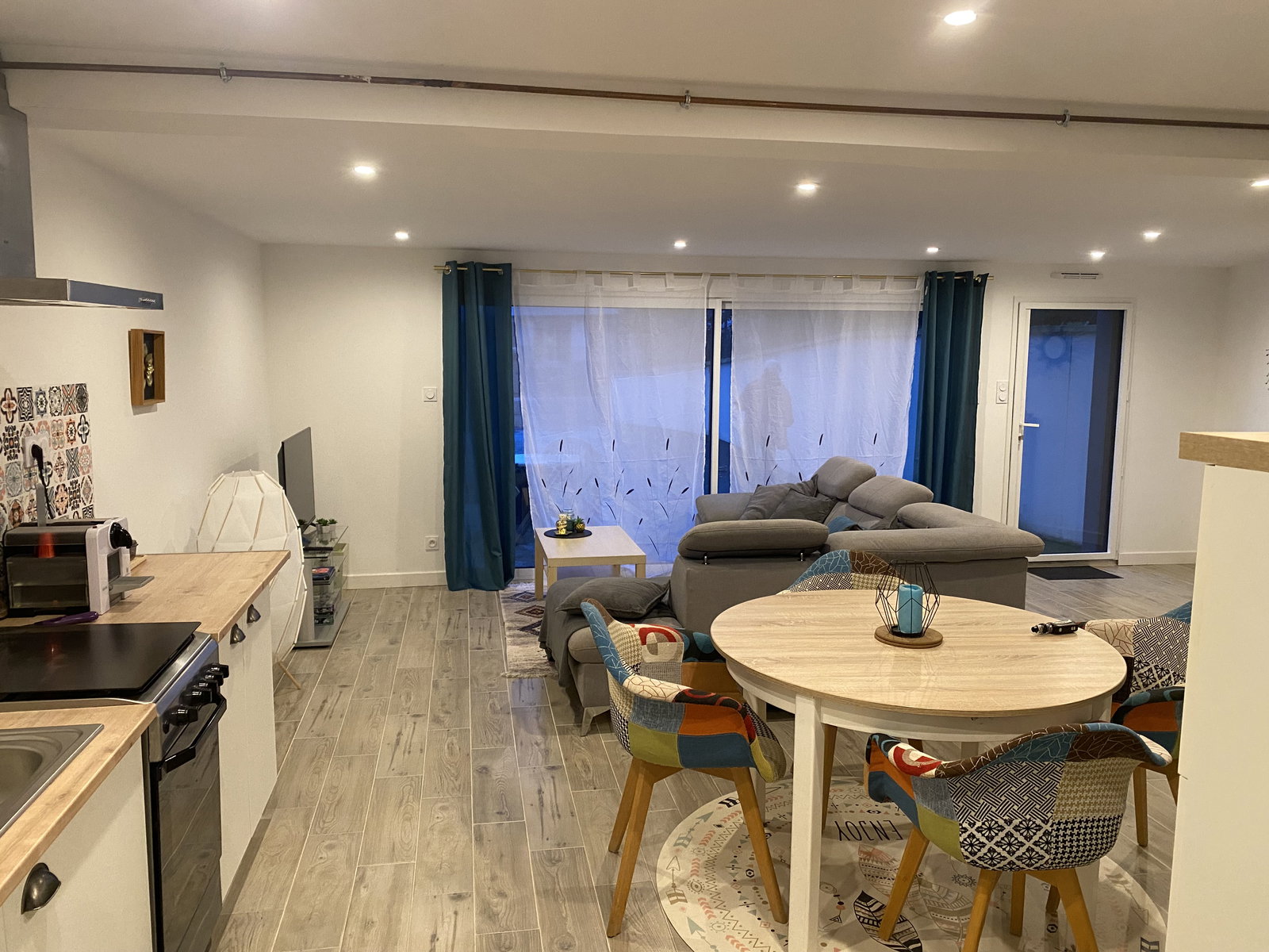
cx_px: 634
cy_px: 476
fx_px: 953
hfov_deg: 67.3
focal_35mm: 26
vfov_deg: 53.1
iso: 250
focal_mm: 4.25
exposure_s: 1/50
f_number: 1.8
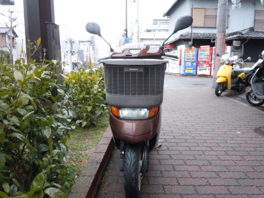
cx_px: 132
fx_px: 214
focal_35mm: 28
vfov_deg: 49.7
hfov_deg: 63.4
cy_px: 99
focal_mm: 5
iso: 250
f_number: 3.7
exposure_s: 1/60
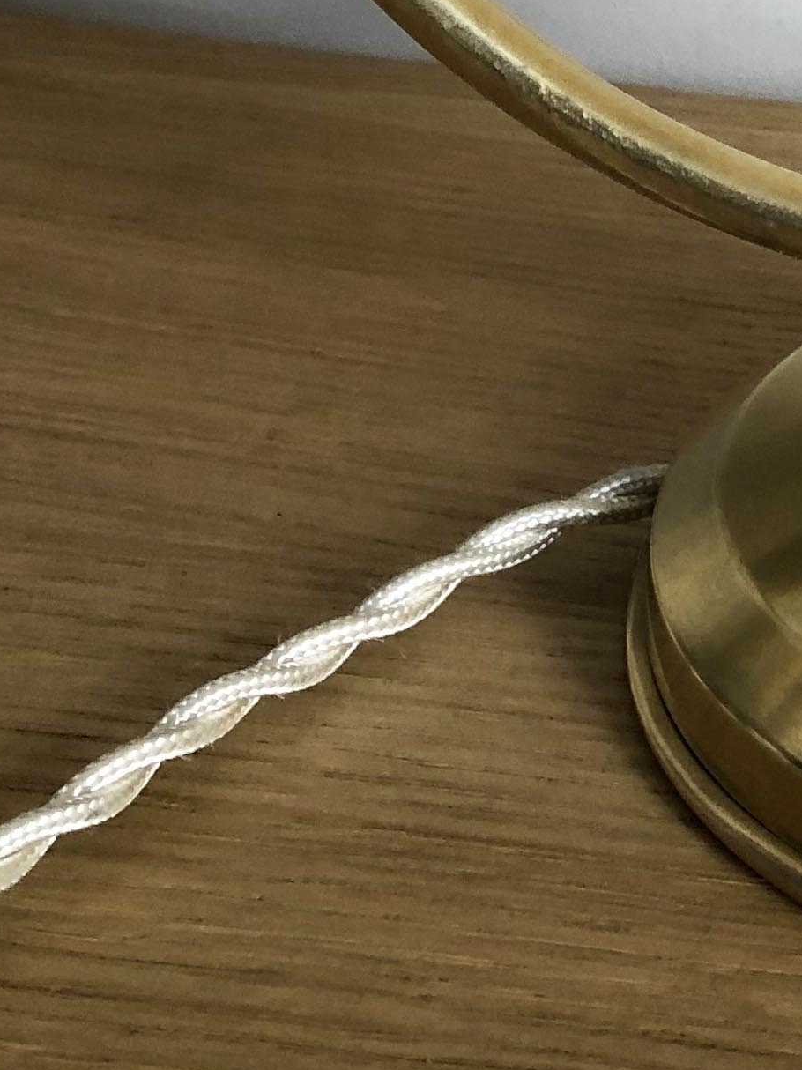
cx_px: 1125
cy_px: -358
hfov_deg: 15.0
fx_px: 2874
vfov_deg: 19.3
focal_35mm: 93
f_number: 1.8
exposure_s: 1/24
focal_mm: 3.99
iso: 40
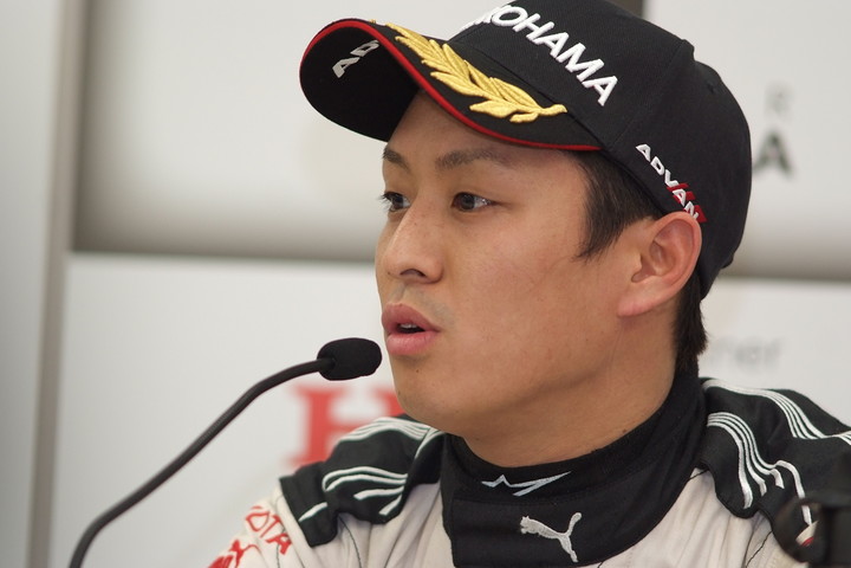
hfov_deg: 7.6
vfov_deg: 5.1
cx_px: 426
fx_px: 6382
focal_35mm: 270
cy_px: 284
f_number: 2.8
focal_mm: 180
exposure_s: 1/250
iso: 800
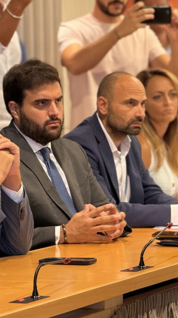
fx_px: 1621
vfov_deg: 11.2
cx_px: 52
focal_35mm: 193
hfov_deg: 6.3
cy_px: 165
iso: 320
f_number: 2.8
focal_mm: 15.66
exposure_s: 1/50
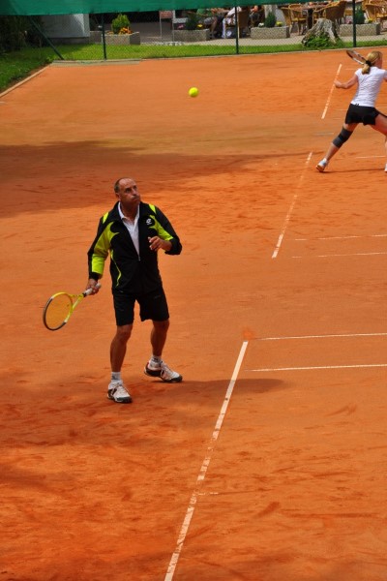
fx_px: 2539
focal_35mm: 158
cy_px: 290
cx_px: 194
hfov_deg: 8.7
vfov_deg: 13.0
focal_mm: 105
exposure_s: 1/500
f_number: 11
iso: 200
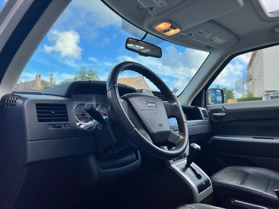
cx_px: 140
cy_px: 104
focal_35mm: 26
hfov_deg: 67.3
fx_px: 210
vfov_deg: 53.1
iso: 50
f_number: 1.5
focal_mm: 5.7
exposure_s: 1/982
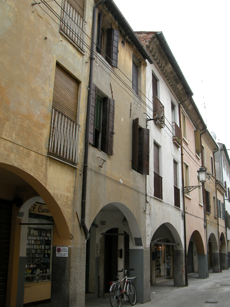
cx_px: 115
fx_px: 310
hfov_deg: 40.7
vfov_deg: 52.6
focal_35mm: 35
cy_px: 154
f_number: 3.5
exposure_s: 1/84.5
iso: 100
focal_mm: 9
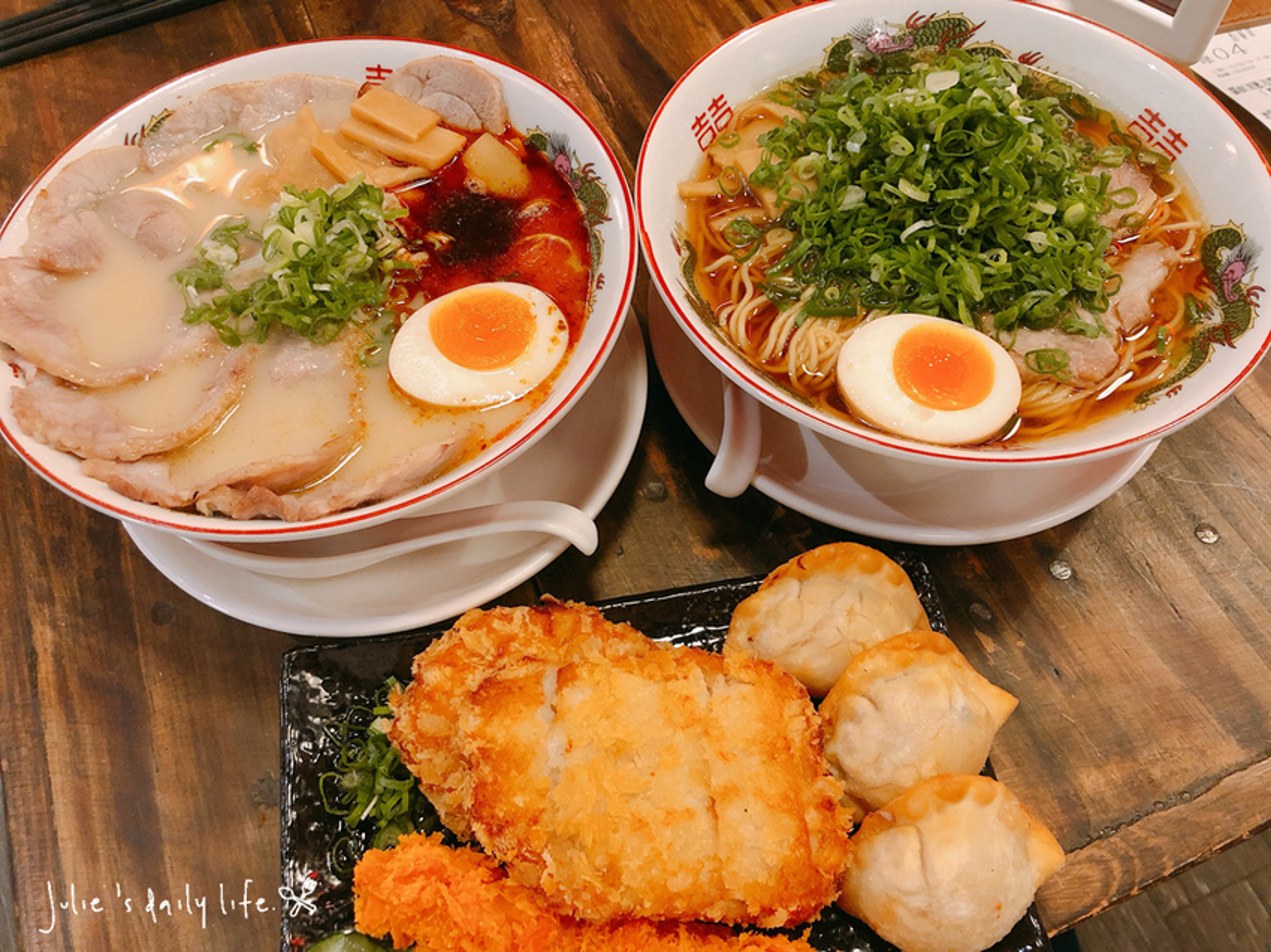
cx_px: 636
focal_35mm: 28
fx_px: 1028
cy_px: 476
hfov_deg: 63.5
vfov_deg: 49.7
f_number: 1.8
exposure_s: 1/15
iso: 80
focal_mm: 4
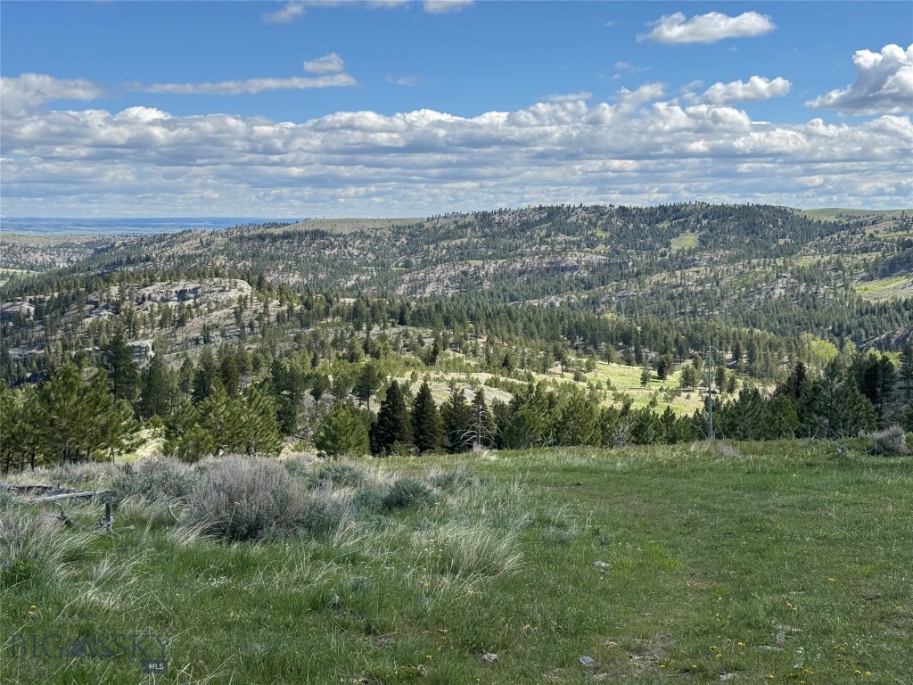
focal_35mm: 48
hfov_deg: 39.7
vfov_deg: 30.3
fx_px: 1266
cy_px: 342
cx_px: 456
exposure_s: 1/4608
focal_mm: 6.76
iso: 64
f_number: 1.78
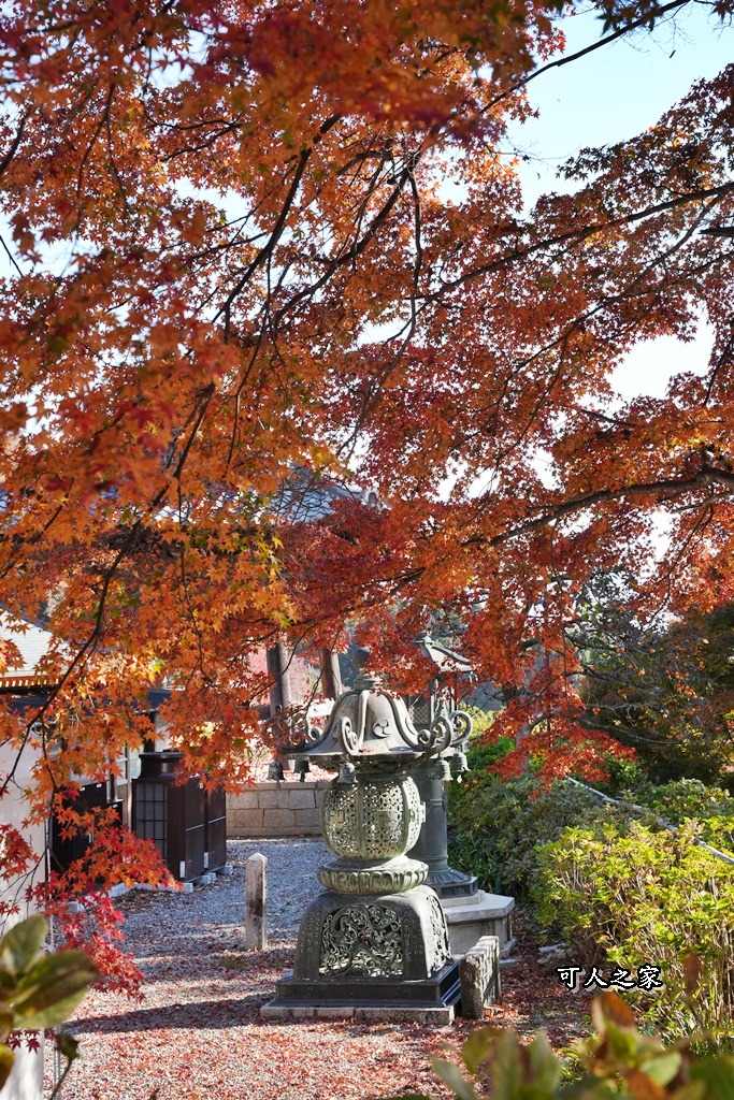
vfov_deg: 32.1
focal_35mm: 62
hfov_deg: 21.7
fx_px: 1911
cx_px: 367
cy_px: 550
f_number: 8
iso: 1000
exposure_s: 1/640
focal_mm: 62.5
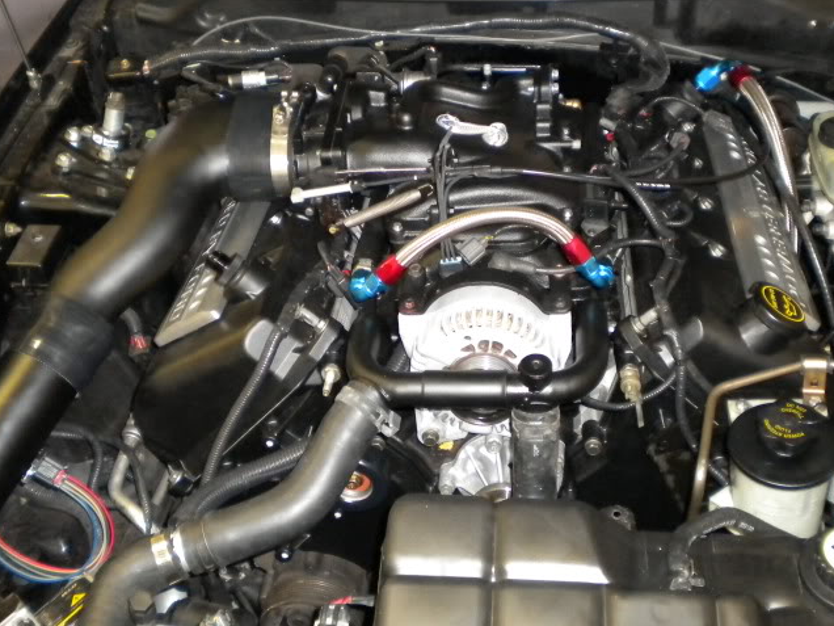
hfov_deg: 42.9
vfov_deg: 32.8
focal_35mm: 44
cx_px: 450
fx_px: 1060
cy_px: 255
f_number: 3.1
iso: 400
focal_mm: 6.3
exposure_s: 1/30
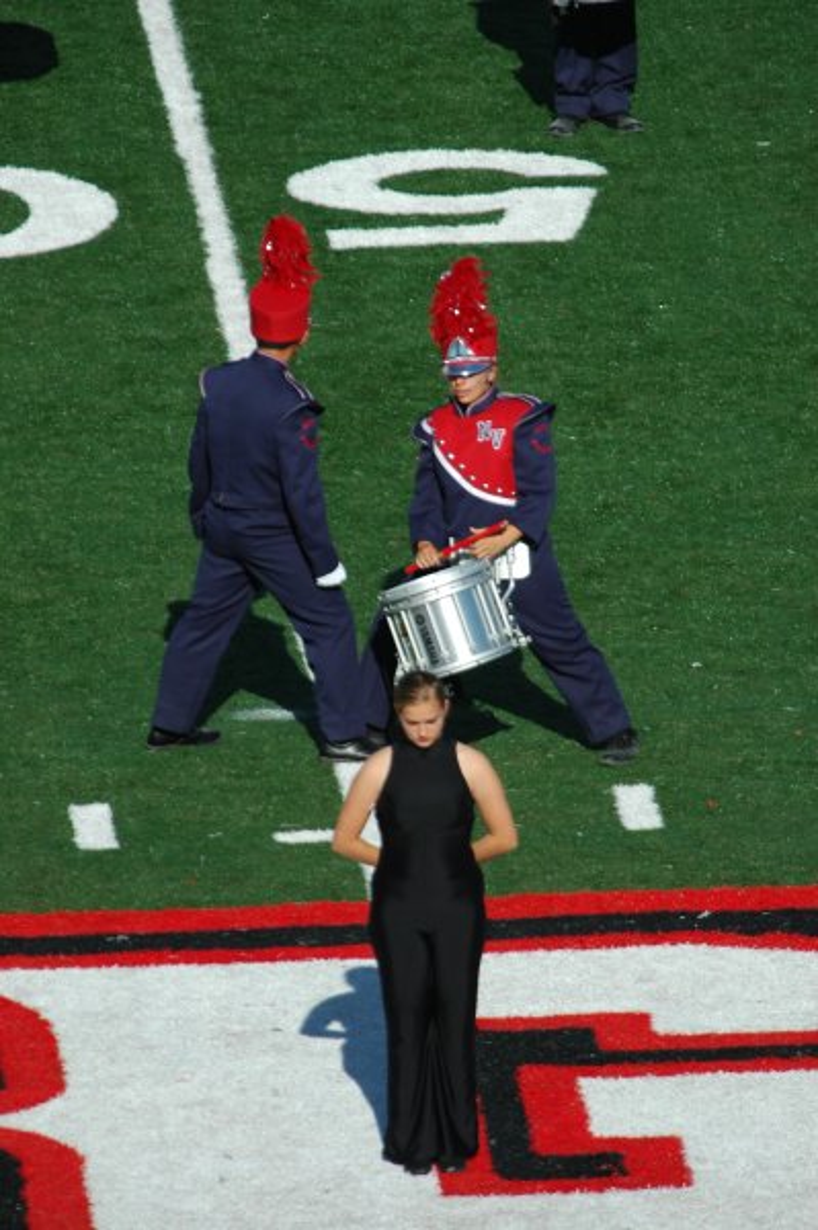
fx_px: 20484
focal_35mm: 600
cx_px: 409
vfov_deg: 3.4
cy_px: 615
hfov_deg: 2.3
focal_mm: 400
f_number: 5.6
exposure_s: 1/1000
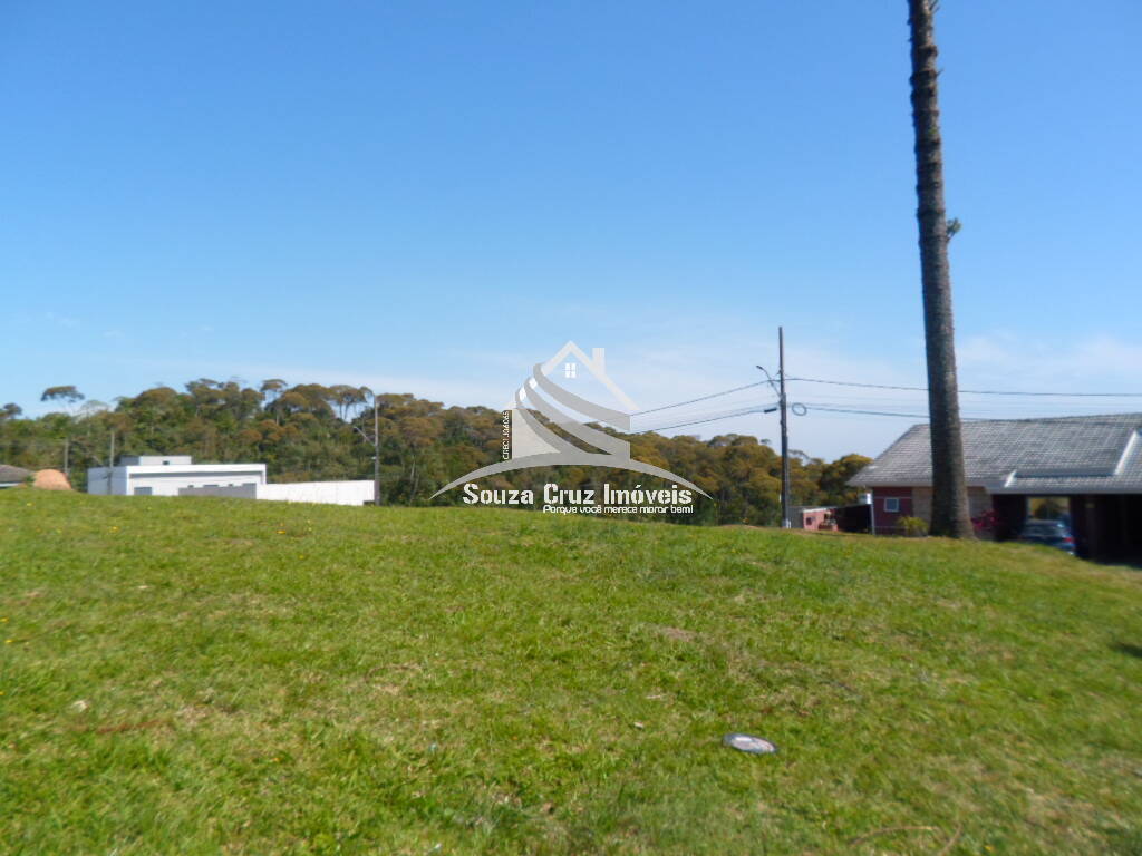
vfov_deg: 54.9
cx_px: 571
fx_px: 825
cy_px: 428
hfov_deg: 69.4
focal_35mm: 25
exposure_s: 1/1500
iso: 80
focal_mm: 4.5
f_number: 2.5
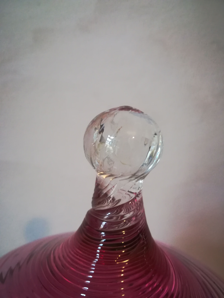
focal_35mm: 26
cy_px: 149
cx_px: 112
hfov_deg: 53.1
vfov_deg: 67.3
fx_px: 224
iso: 640
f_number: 2.2
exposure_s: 1/14.3
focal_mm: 3.83
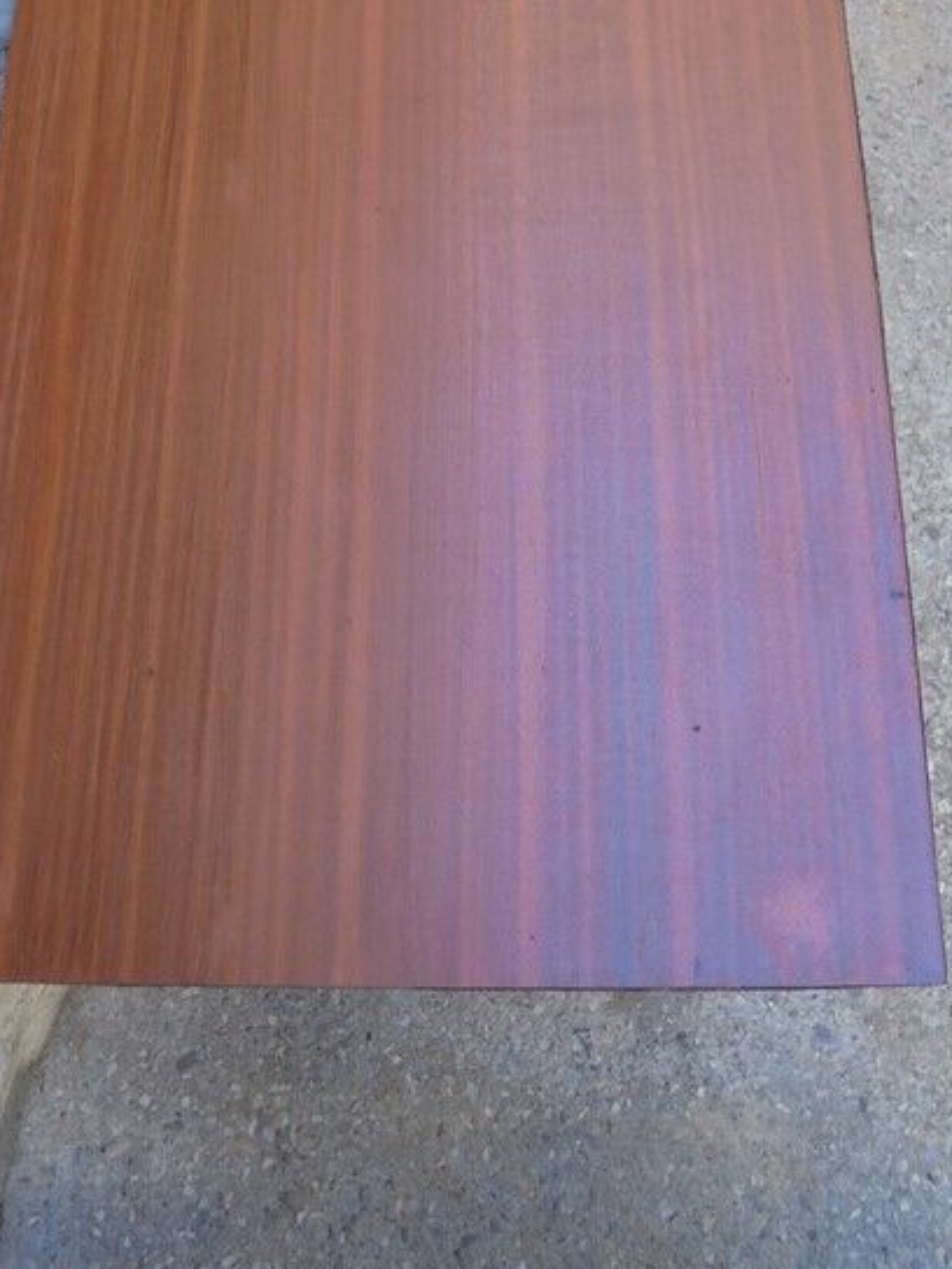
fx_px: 1577
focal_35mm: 43
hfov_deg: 33.6
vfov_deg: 42.2
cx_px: 461
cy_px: 282
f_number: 3.5
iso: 100
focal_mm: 4.6
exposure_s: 1/30
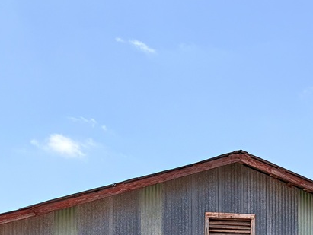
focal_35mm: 84
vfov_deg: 16.4
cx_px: 209
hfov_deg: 23.2
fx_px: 760
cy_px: 329
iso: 80
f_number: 1.78
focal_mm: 6.76
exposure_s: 1/4975
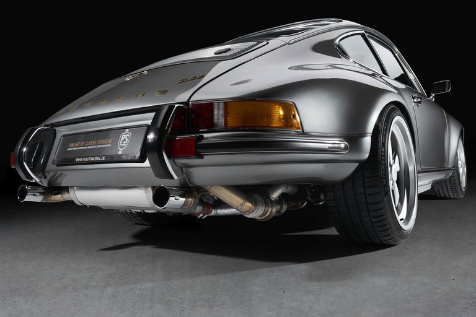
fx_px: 397
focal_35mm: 30
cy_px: 158
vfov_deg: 43.6
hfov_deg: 61.9
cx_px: 238
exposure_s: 1/100
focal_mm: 30
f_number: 11
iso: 50
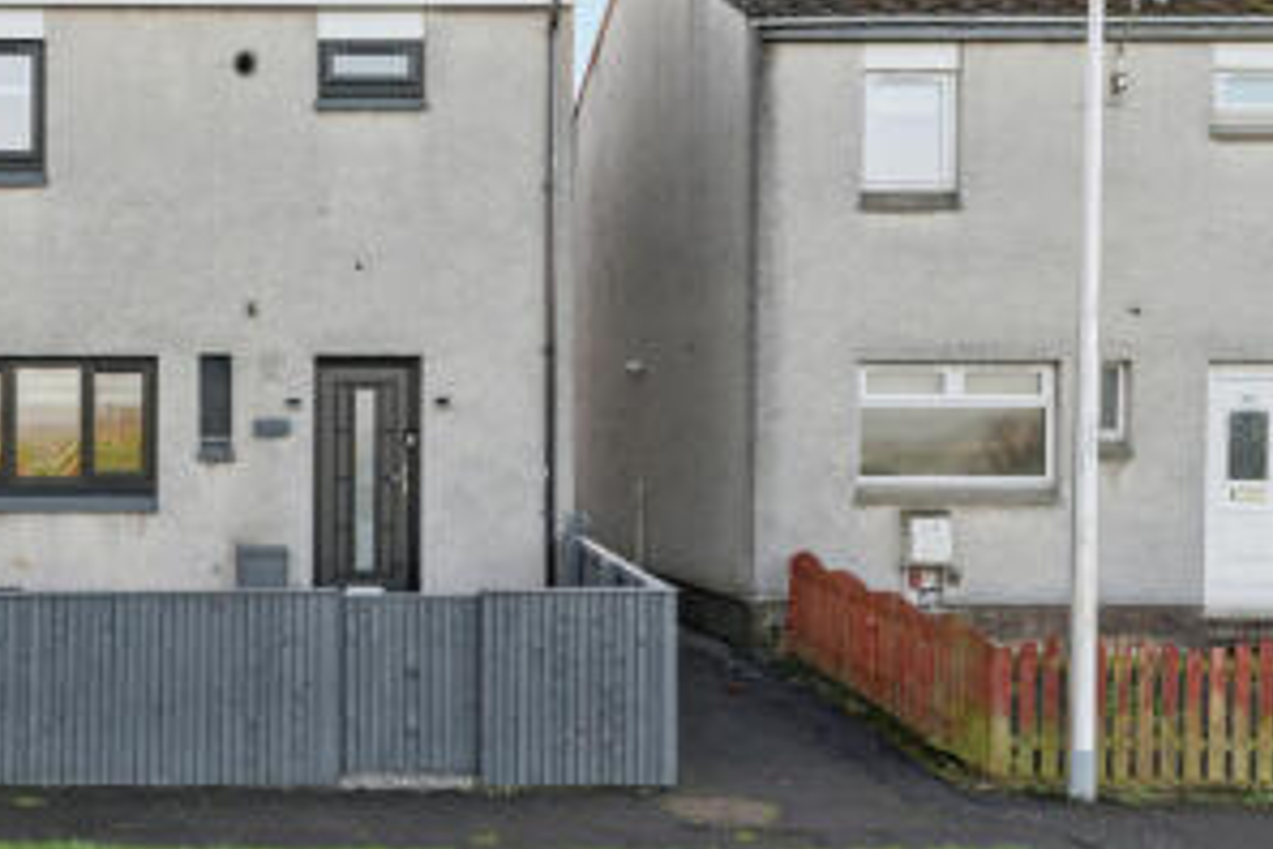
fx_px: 1980
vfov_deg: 24.1
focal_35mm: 56
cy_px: 332
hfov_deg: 34.6
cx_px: 272
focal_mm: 35
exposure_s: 1/50
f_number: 8
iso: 320
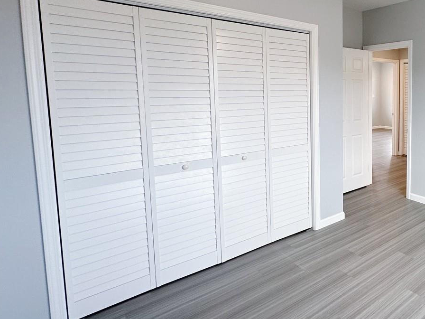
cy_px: 115
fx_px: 307
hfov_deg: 60.1
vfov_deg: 54.1
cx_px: 374
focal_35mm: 25
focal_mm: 2.22
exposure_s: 1/120
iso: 80
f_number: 2.2
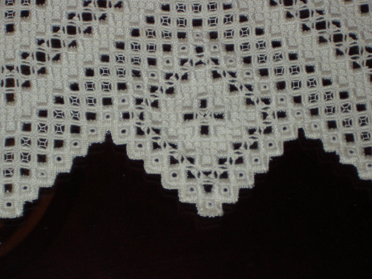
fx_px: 1225
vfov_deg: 13.0
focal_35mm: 114
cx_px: 186
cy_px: 140
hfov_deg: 17.3
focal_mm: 17.4
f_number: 5
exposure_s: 1/125
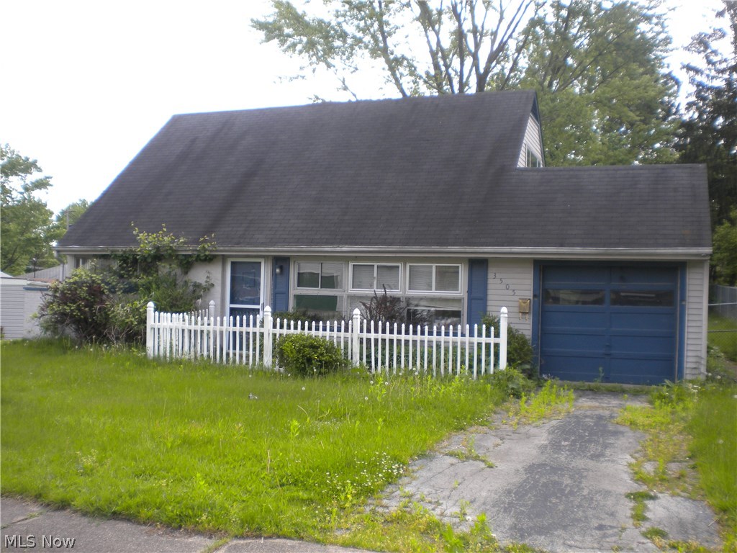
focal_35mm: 35
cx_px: 368
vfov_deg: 40.7
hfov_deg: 52.6
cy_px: 276
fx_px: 745
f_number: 4.6
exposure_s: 1/148
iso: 80
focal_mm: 6.3
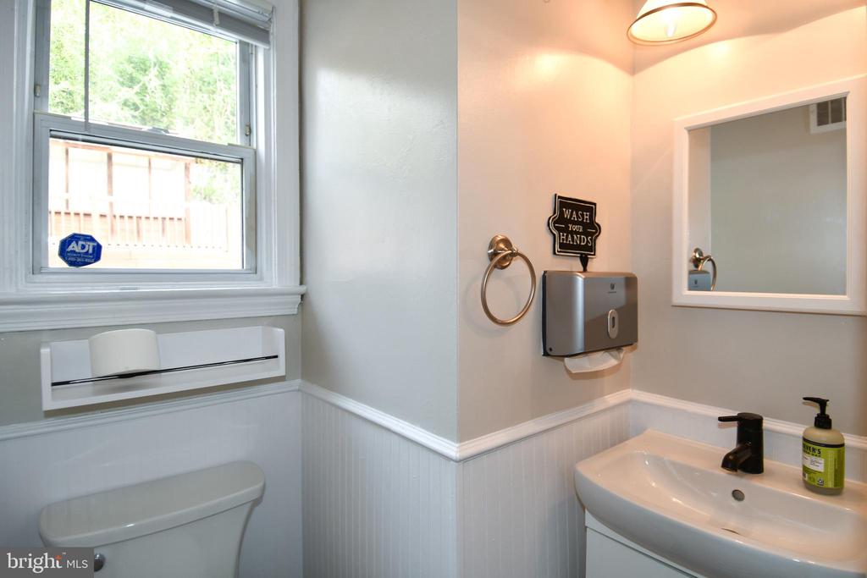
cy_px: 289
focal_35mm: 18
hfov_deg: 90.0
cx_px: 434
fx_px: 434
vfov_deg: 67.4
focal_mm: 12
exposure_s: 1/60
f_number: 4
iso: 220
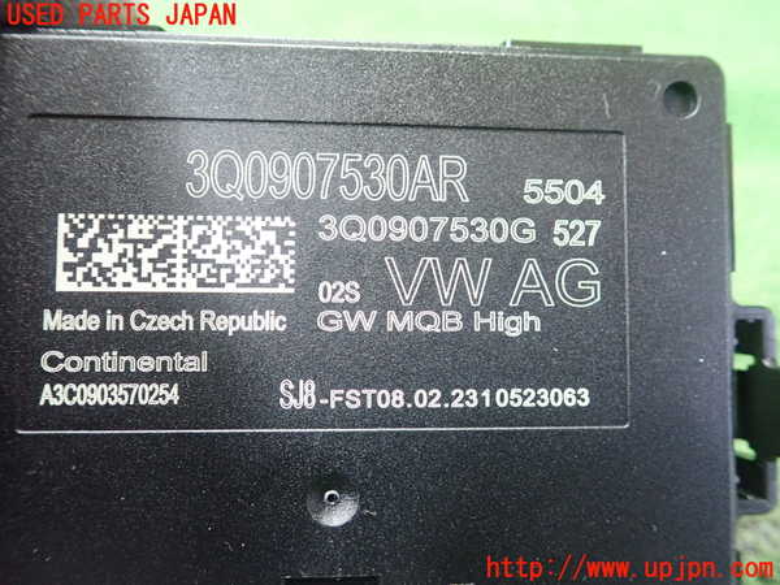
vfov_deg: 46.8
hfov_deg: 60.0
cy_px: 292
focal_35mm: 30
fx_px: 676
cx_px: 390
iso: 800
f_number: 2.3
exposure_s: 1/50
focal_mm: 5.5
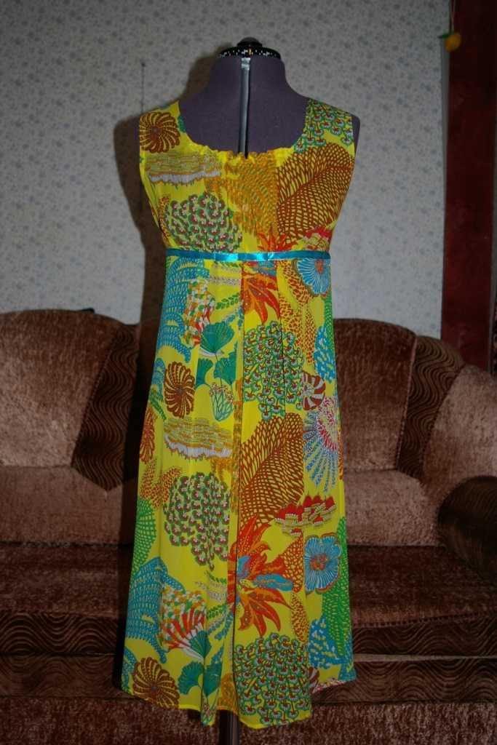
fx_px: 807
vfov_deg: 49.5
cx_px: 248
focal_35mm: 39
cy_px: 372
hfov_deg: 34.2
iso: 200
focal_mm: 26
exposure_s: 1/45
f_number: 4
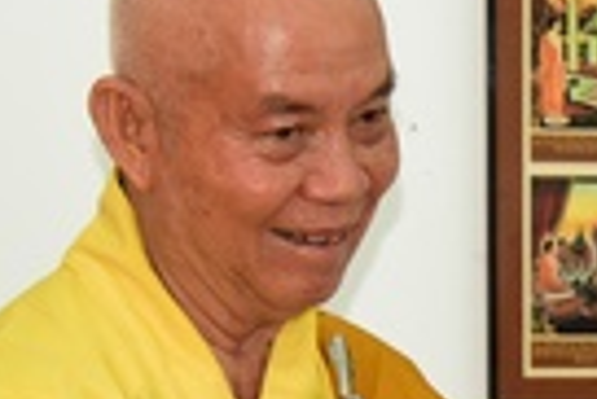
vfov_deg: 5.5
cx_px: 843
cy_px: 531
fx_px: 4117
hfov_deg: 8.2
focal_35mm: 248
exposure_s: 1/30
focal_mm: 52
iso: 800
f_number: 4.5
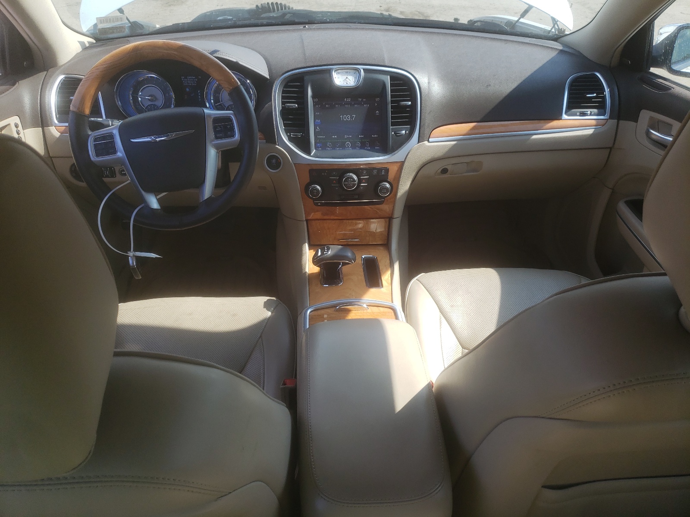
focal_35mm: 26
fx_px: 518
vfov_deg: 53.1
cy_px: 258
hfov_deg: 67.3
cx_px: 345
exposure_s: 1/667
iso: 50
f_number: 1.5
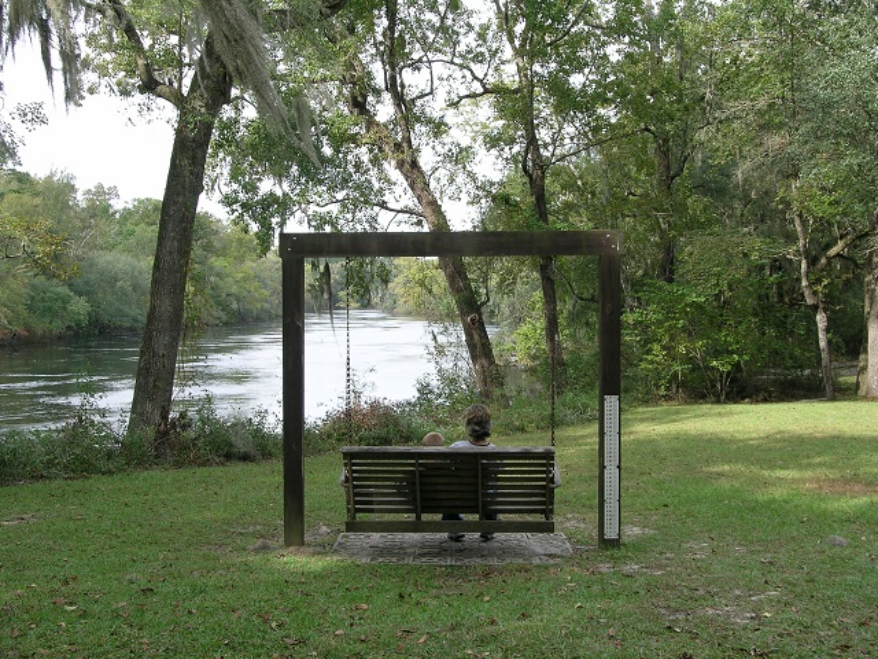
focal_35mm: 42
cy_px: 330
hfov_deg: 44.8
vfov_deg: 34.3
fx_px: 1065
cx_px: 439
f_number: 5.1
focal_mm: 8.7
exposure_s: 1/125
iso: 50
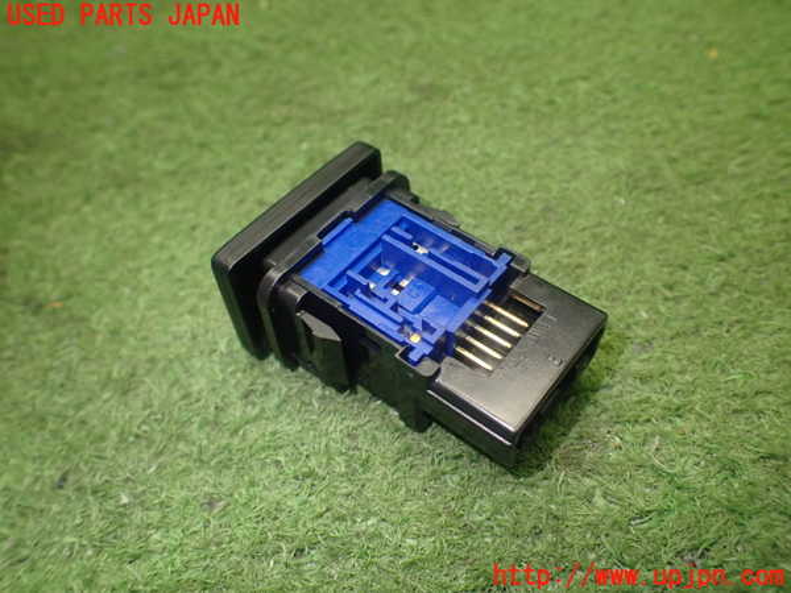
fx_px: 686
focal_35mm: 30
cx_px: 396
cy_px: 296
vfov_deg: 46.8
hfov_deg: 60.0
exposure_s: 1/125
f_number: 2.3
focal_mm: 5.4
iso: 500
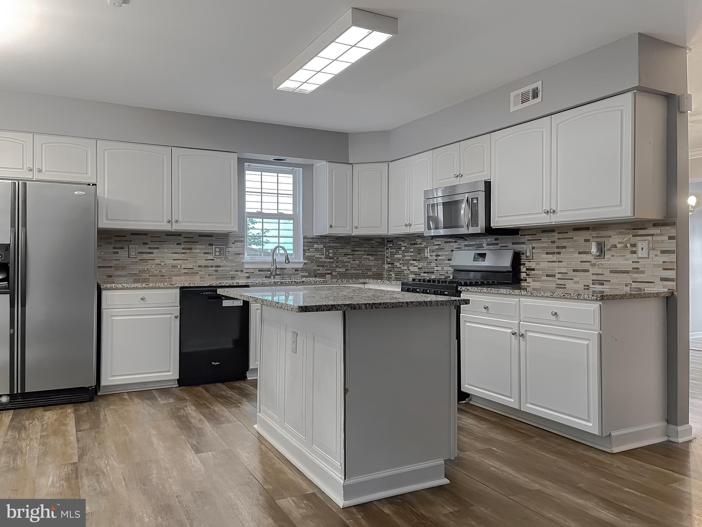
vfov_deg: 53.1
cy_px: 264
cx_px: 351
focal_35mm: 26
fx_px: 527
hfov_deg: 67.3
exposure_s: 1/60
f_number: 1.6
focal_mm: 5.1
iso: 320
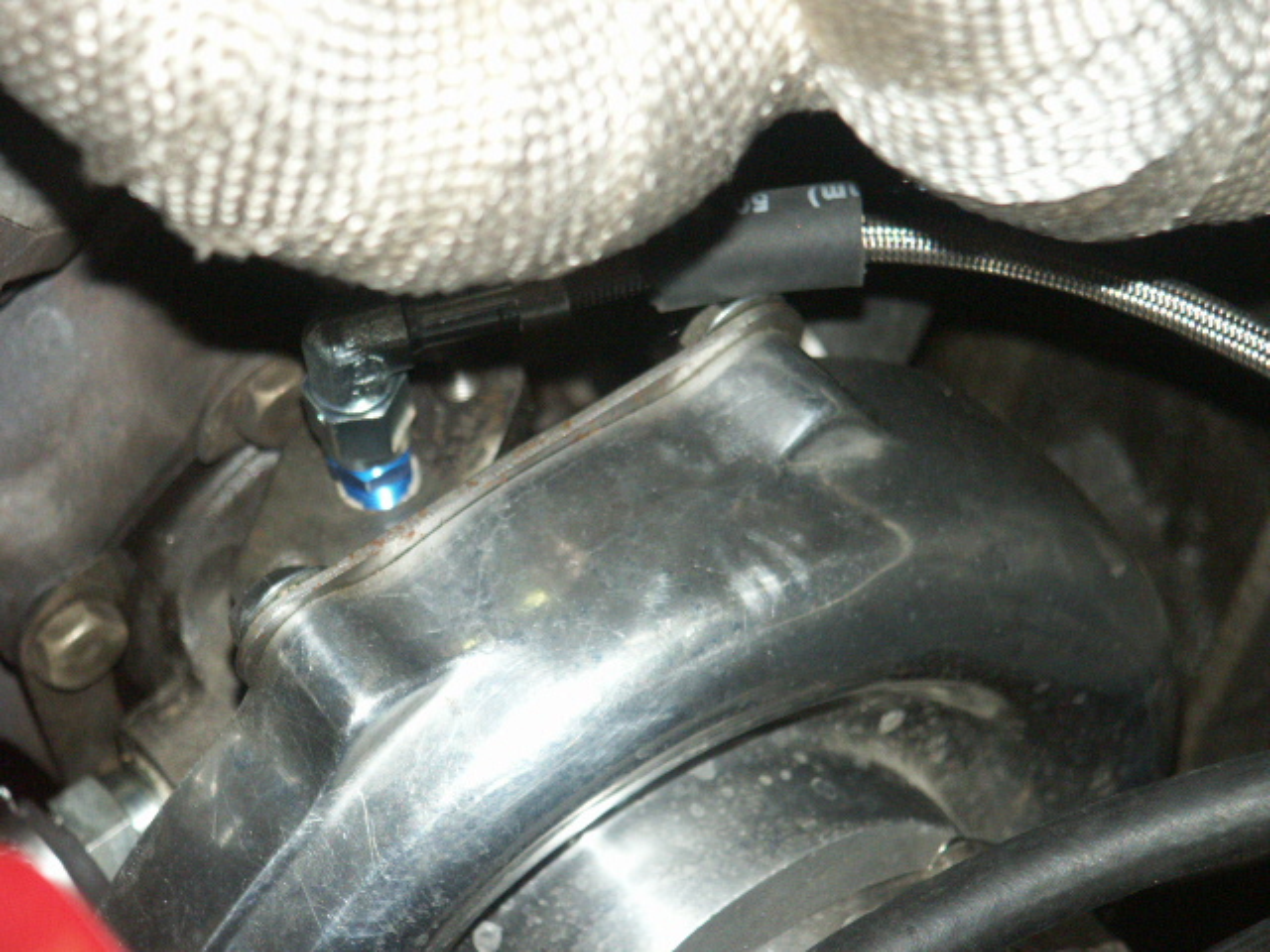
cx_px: 635
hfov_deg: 9.9
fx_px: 7338
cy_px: 476
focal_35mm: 200
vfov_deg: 7.4
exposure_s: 1/180
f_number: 3.5
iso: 200
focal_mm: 50.69
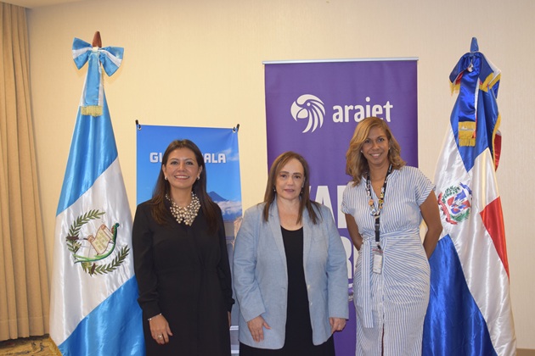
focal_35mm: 52
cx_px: 268
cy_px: 178
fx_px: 780
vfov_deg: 25.8
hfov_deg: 37.9
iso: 800
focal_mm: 35
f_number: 2.8
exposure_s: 1/60
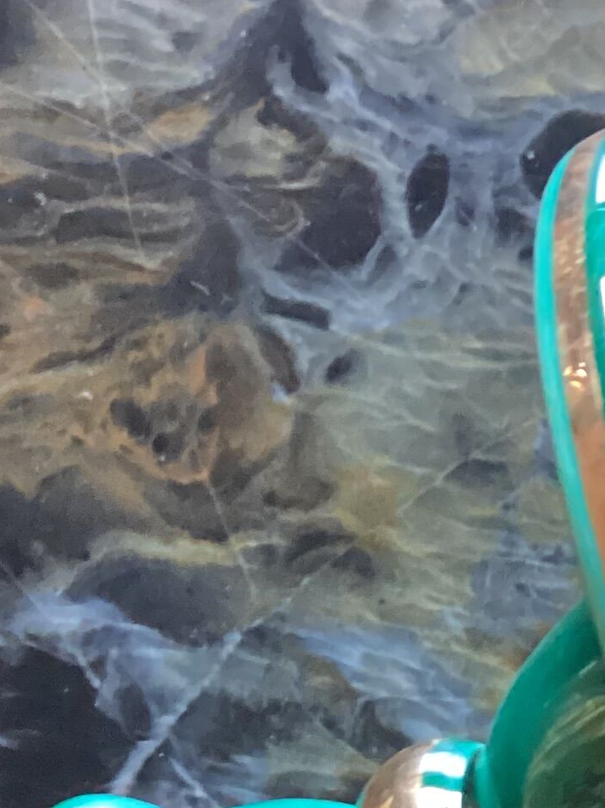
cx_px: 569
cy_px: 1313
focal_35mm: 107
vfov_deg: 16.3
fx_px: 2495
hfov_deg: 13.7
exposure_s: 1/30
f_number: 2.4
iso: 400
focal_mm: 3.3
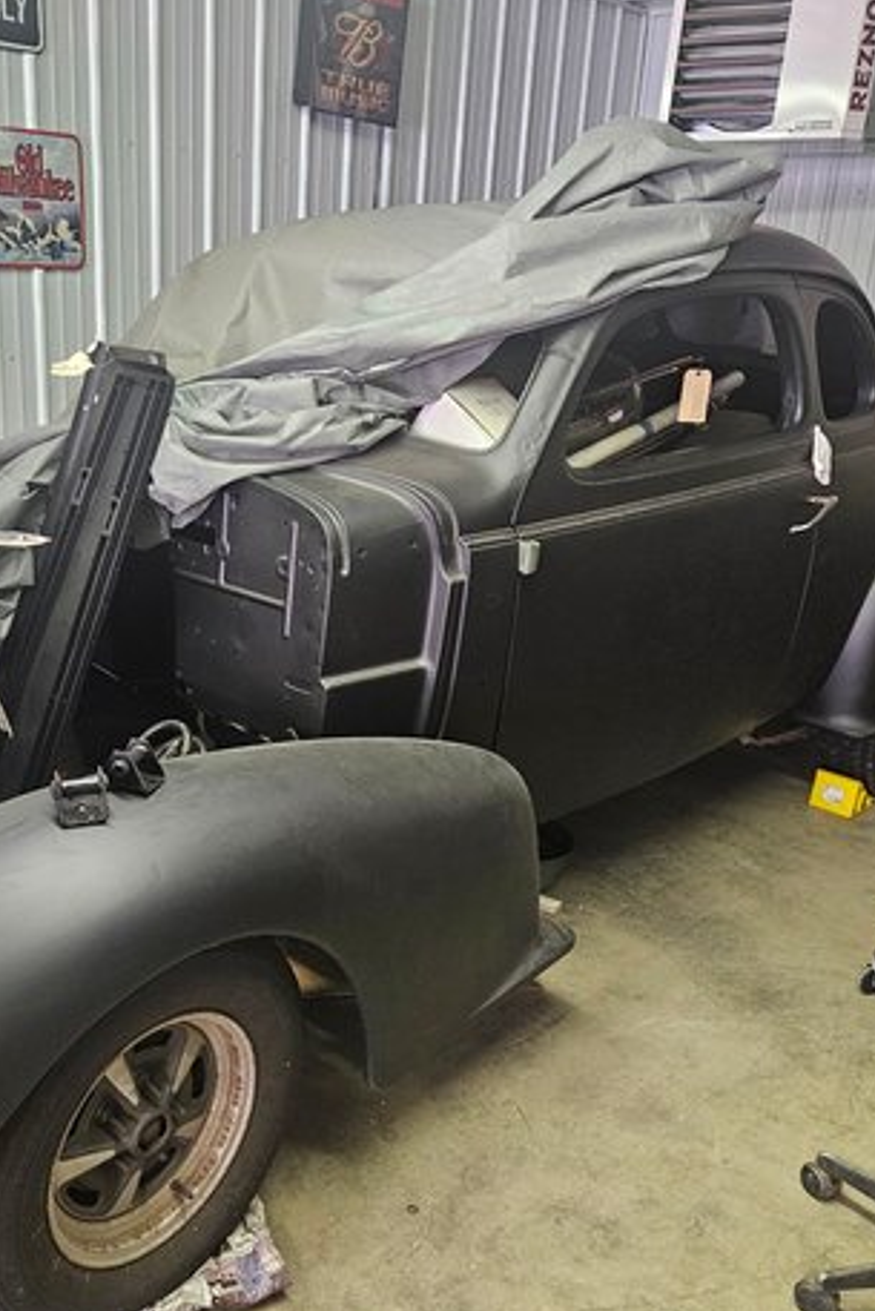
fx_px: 1202
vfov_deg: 57.2
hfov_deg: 39.5
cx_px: 285
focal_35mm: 33
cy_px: 653
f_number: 1.8
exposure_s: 1/120
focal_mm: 5.4
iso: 500
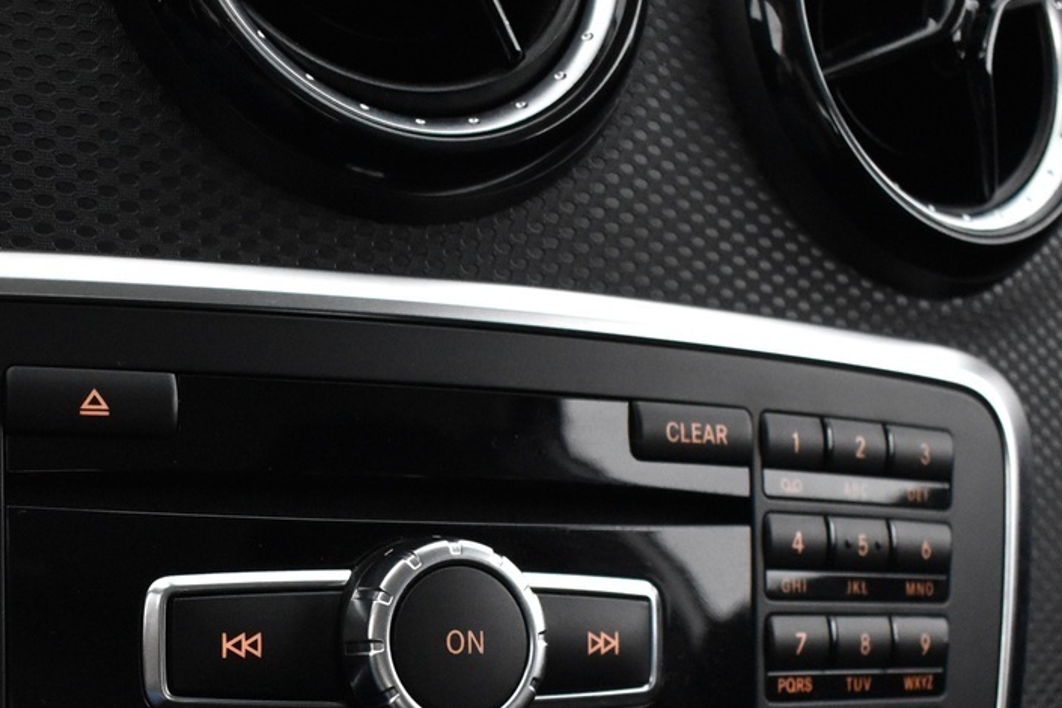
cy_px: 640
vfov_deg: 21.4
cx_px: 323
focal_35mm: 62
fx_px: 1829
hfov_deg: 32.0
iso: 3200
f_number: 3.5
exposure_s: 1/50
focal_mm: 18
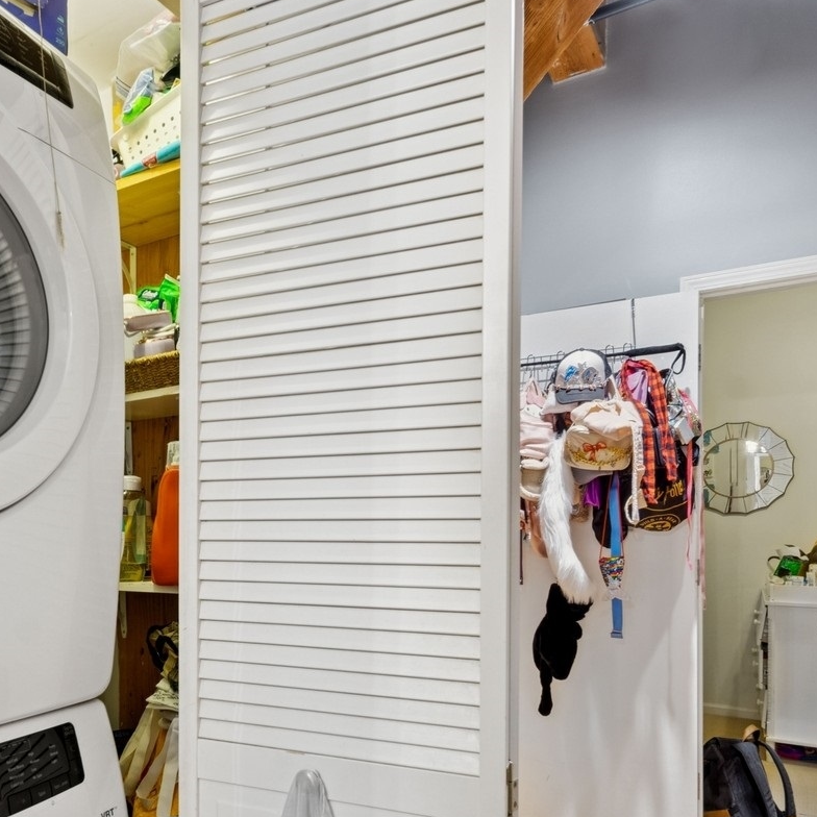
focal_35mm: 26
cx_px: 206
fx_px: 694
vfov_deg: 59.5
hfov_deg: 57.9
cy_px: 547
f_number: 11
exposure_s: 1
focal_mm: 10
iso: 200
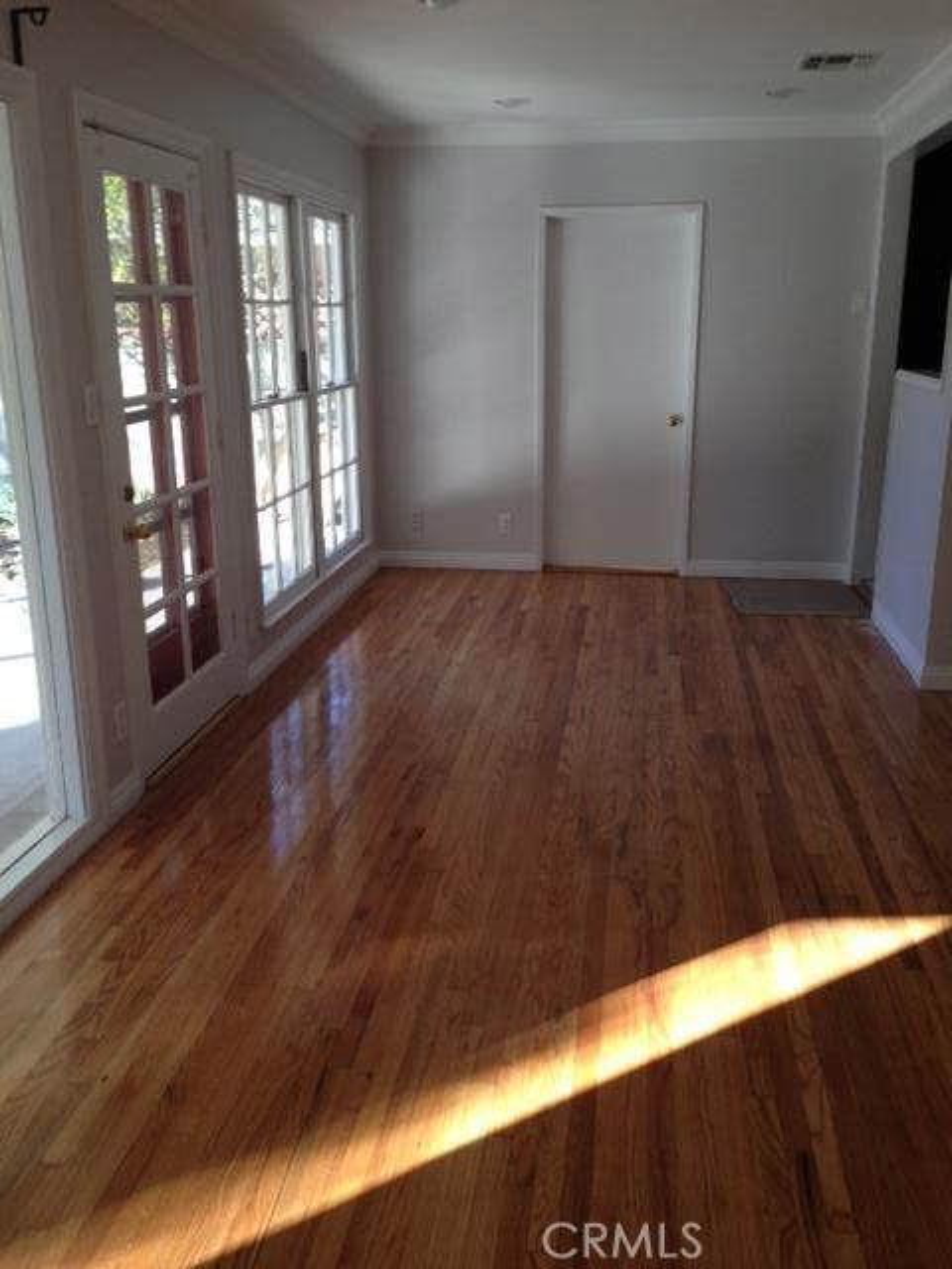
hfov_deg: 42.9
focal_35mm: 33
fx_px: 1210
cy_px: 634
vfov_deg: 55.4
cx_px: 476
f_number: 2.4
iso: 80
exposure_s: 1/120
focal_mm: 4.12
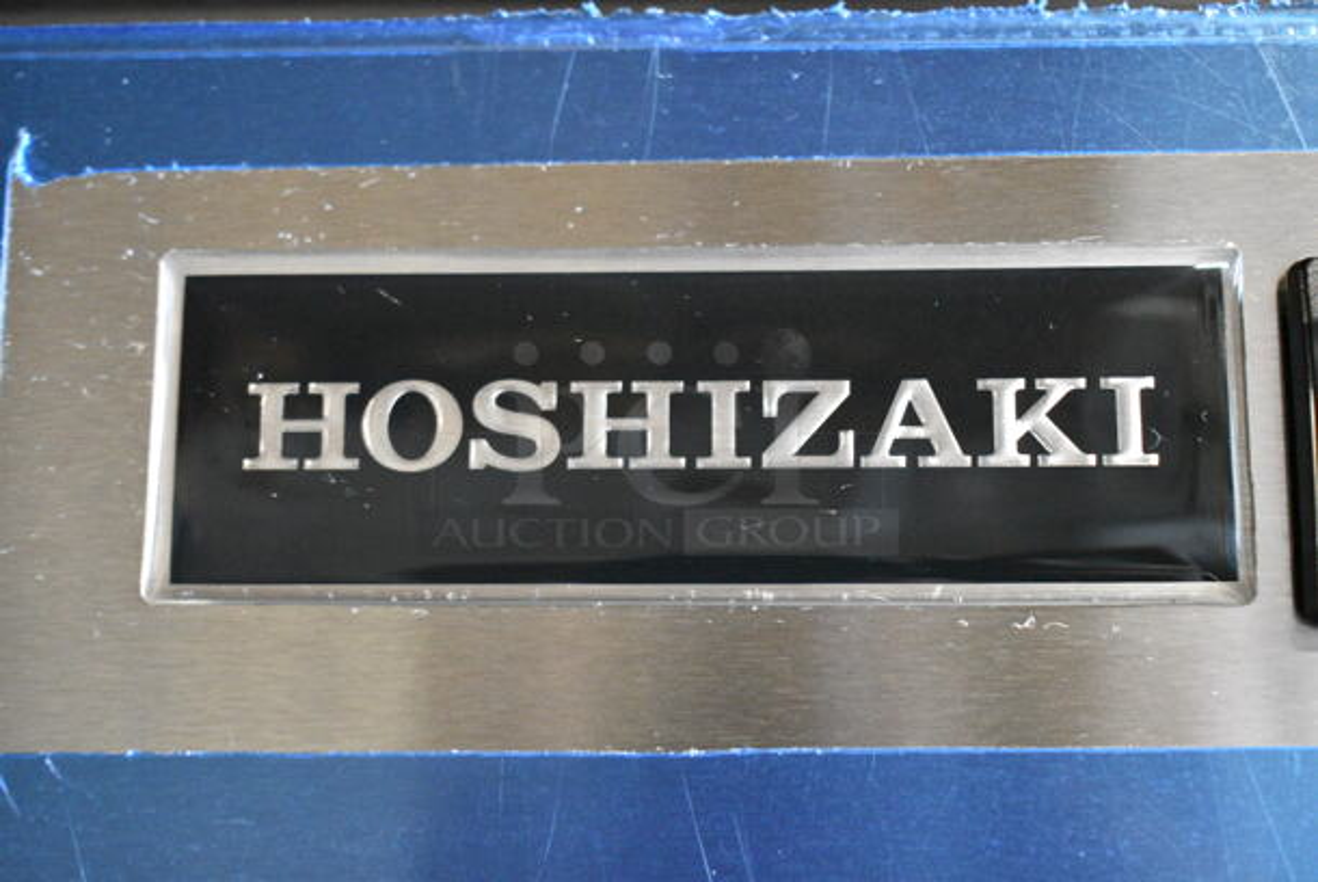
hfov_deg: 36.8
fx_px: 1979
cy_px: 441
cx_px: 659
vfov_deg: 25.1
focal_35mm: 54
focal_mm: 36
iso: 8000
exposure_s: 1/60
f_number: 4.8
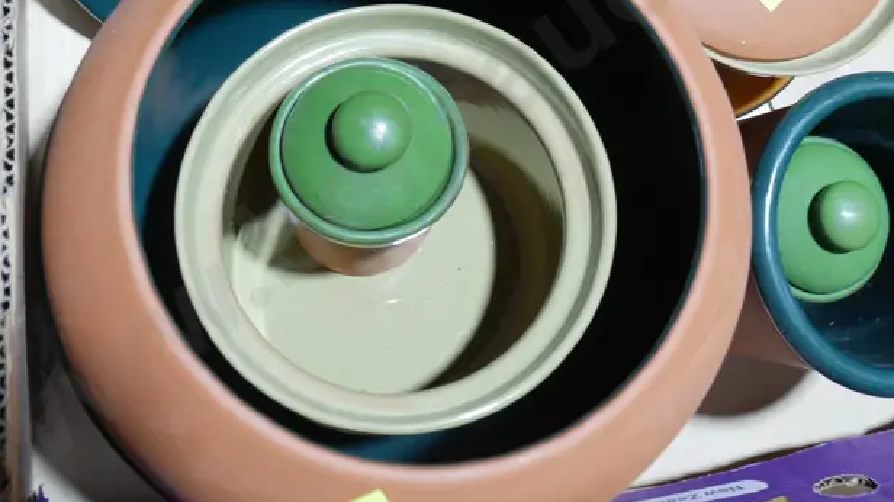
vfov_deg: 20.2
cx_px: 585
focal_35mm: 58
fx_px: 1374
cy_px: 23
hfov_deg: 35.7
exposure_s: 1/60
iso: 400
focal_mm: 16
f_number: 3.6
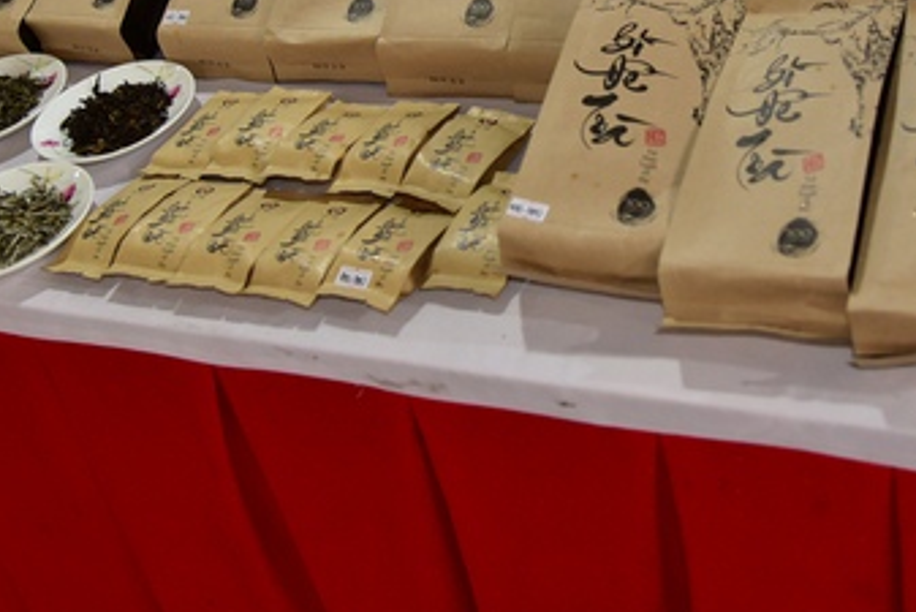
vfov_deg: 25.3
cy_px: 67
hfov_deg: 38.0
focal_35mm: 52
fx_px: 1324
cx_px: 557
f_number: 4
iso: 500
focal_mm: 27
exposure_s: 1/40
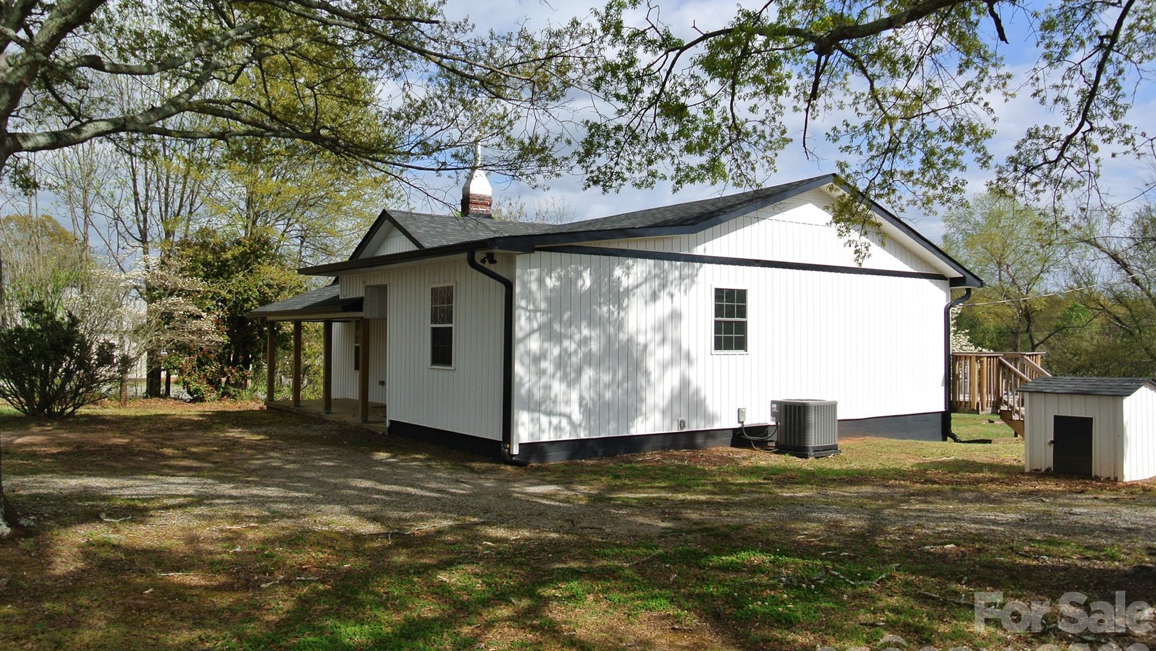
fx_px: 889
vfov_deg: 40.2
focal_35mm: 29
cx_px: 567
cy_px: 310
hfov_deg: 66.1
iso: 100
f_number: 4.5
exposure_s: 1/640
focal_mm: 10
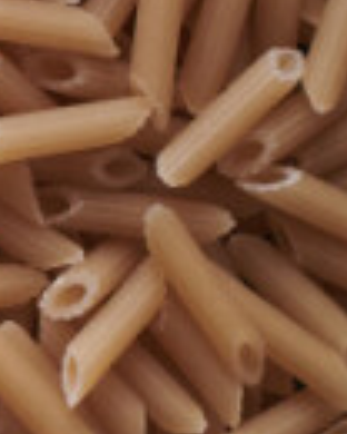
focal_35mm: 289
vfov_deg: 6.7
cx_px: -931
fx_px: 3710
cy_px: 73
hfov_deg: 4.9
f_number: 8
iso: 160
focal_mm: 50
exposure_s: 1/100
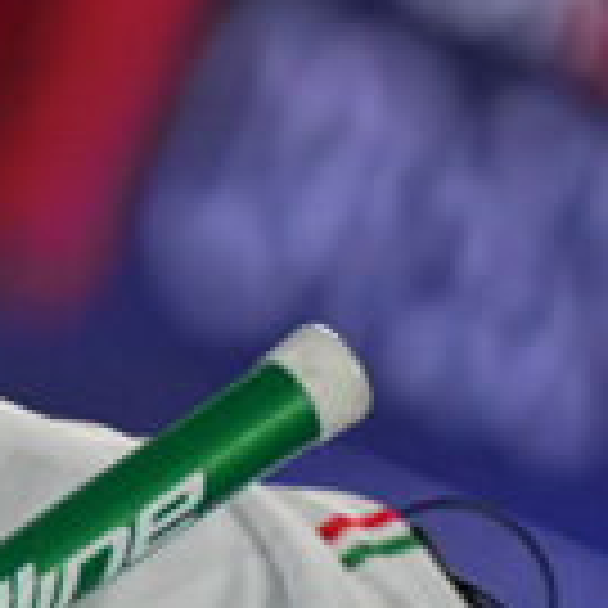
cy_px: 1306
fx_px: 50017
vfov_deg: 0.7
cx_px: -1338
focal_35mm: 2517
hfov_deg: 0.7
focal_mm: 400
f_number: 3.2
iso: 640
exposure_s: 1/1600
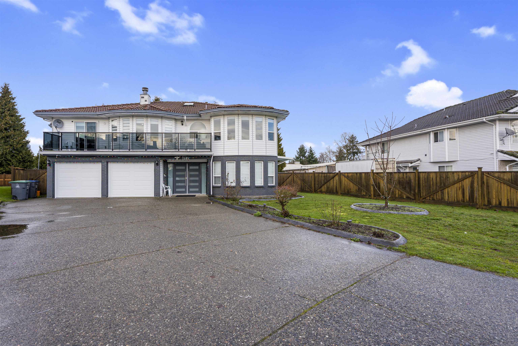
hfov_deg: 96.7
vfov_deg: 73.7
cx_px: 259
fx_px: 230
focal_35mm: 16
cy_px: 173
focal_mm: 16
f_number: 9
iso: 100
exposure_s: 1/25
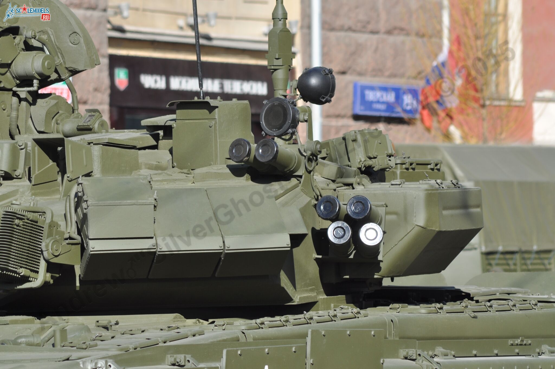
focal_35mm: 315
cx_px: 278
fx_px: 4850
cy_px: 184
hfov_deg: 6.5
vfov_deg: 4.4
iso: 200
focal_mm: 210
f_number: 8
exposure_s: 1/320
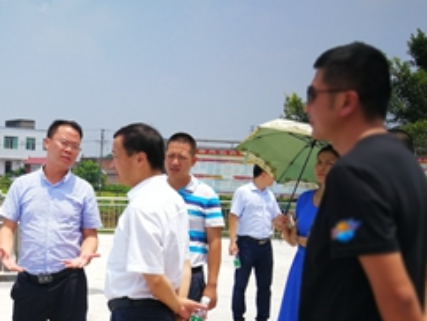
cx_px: 48
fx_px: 691
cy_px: 224
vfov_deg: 25.9
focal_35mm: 56
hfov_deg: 32.7
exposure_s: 1/1114
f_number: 4
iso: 50
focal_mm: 3.95
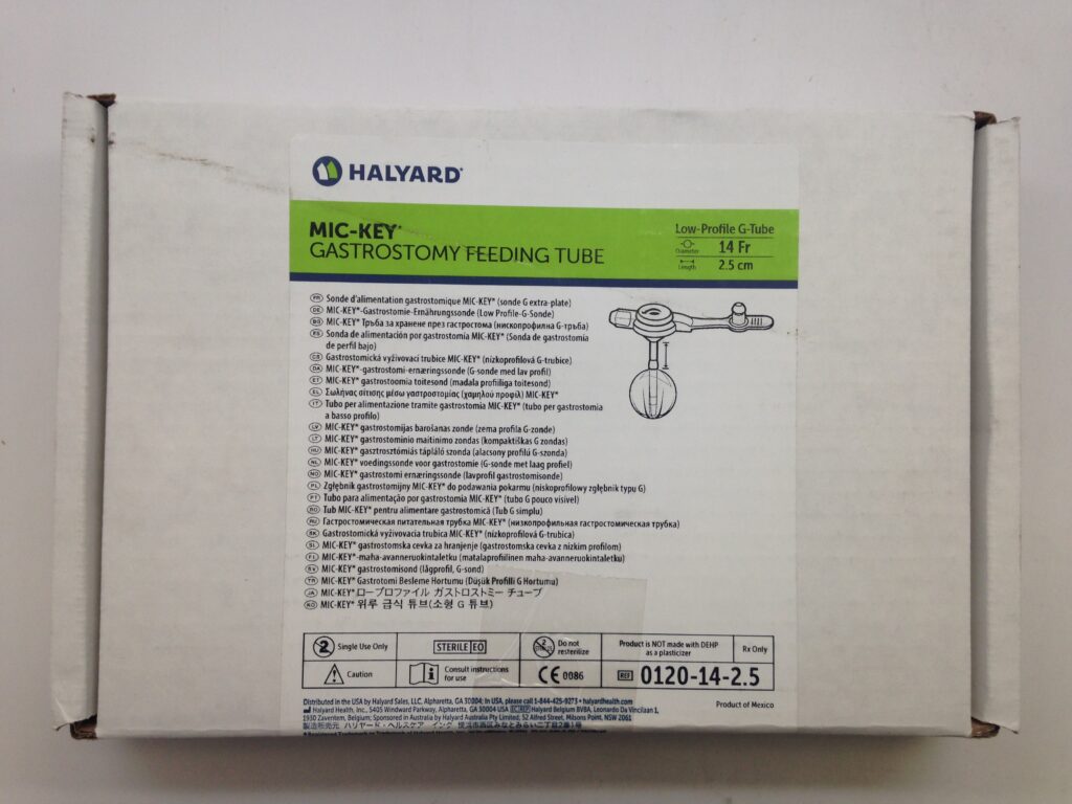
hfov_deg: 55.4
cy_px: 402
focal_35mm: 33
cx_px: 536
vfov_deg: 42.9
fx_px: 1022
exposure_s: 1/60
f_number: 2.4
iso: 50
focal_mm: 4.12
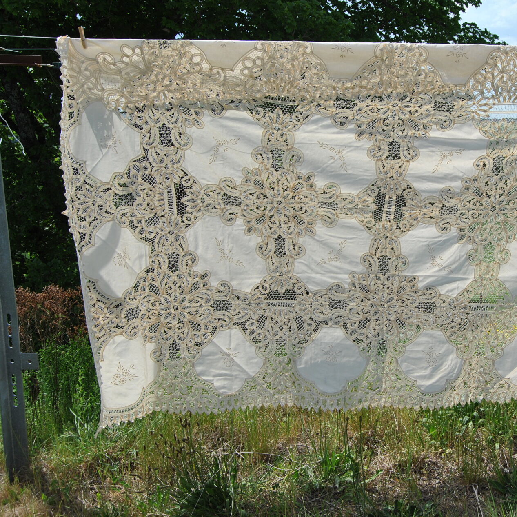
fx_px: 659
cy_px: 253
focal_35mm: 39
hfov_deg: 41.8
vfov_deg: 42.8
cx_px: 376
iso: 100
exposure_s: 1/250
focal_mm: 20
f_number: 8
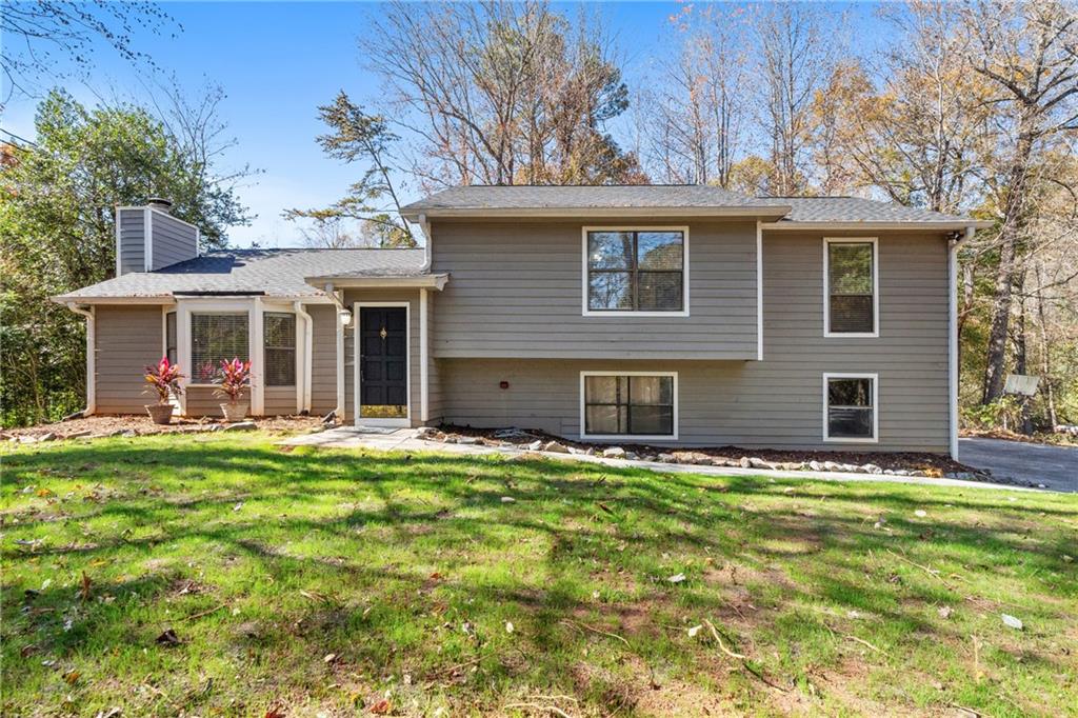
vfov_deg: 73.7
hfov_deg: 96.8
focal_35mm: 16
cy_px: 359
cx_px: 539
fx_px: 479
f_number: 6.3
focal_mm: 16
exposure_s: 1/640
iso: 1250
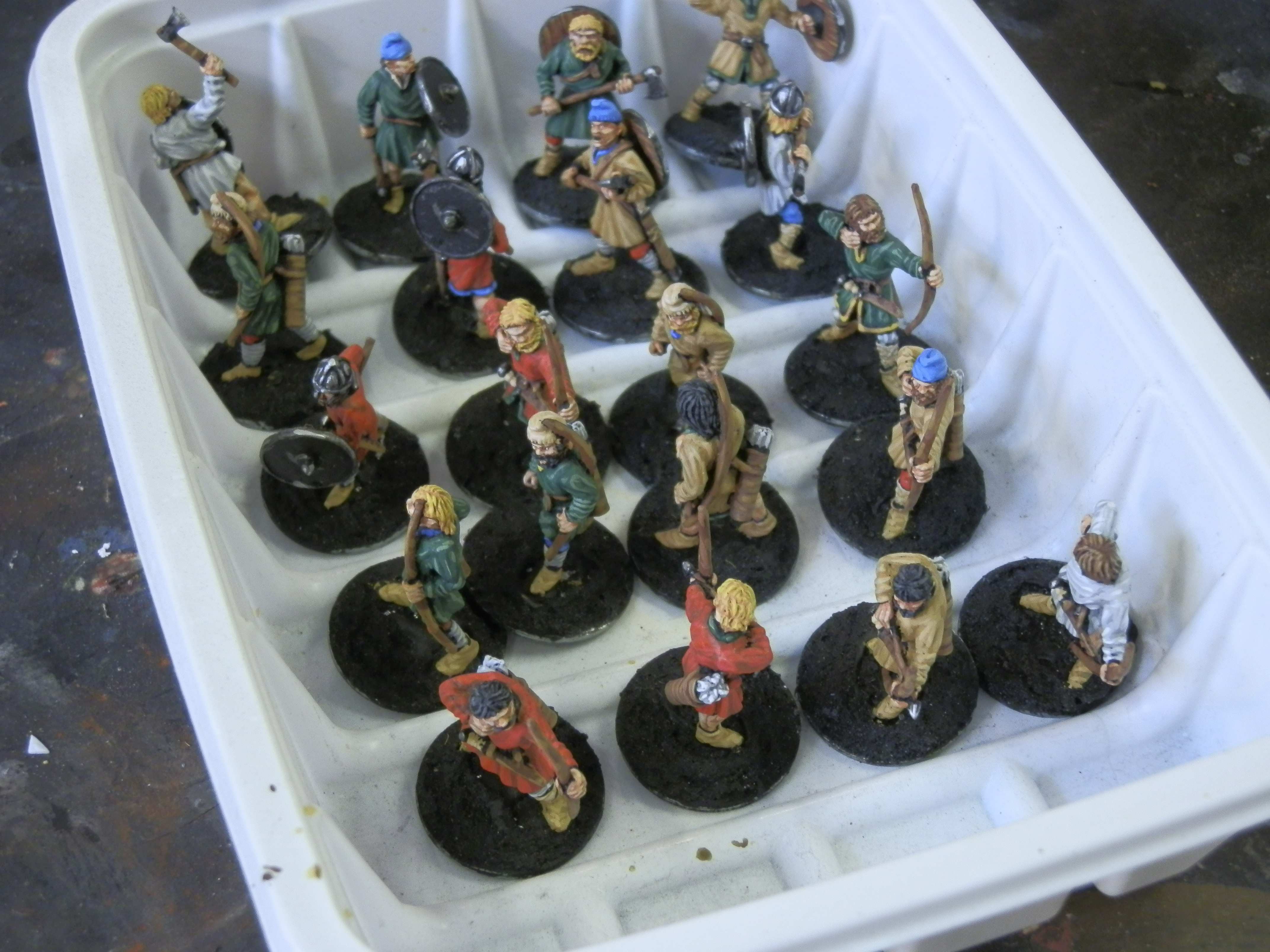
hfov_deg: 31.7
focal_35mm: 61
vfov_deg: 24.0
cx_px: 635
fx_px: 2238
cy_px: 476
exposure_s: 1/20
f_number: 3.7
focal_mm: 10.99
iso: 200
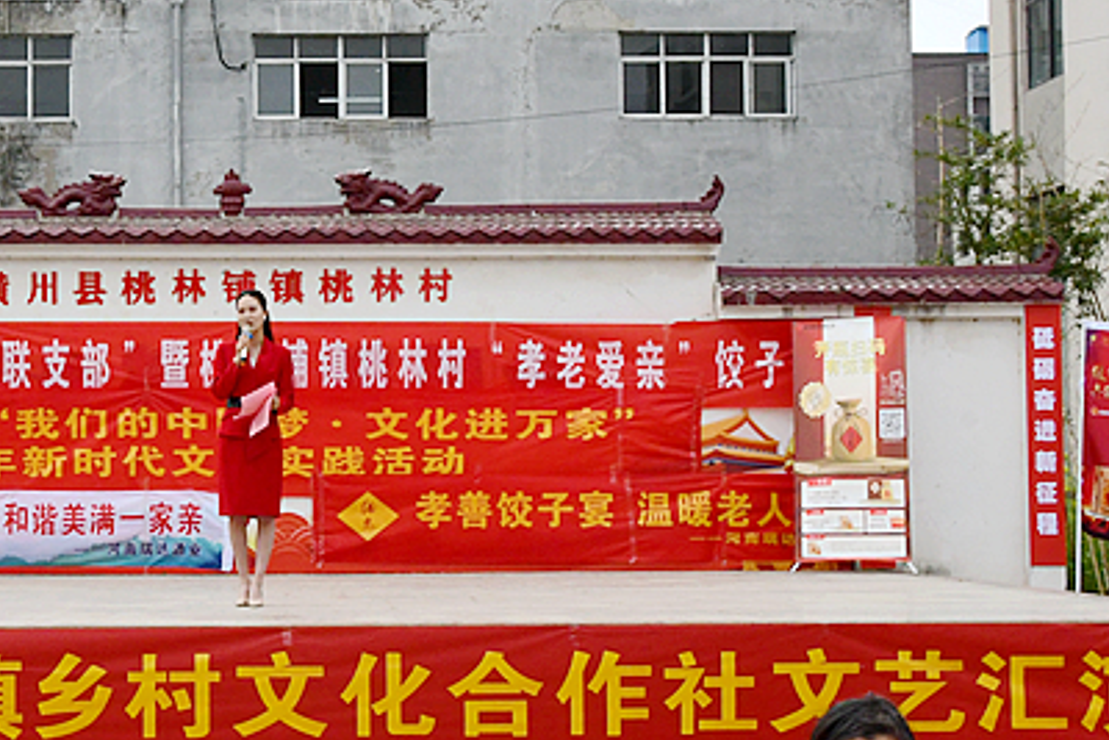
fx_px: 2404
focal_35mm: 78
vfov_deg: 17.5
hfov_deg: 25.5
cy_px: 398
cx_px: 222
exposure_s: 1/1000
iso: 1250
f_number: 16
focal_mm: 26
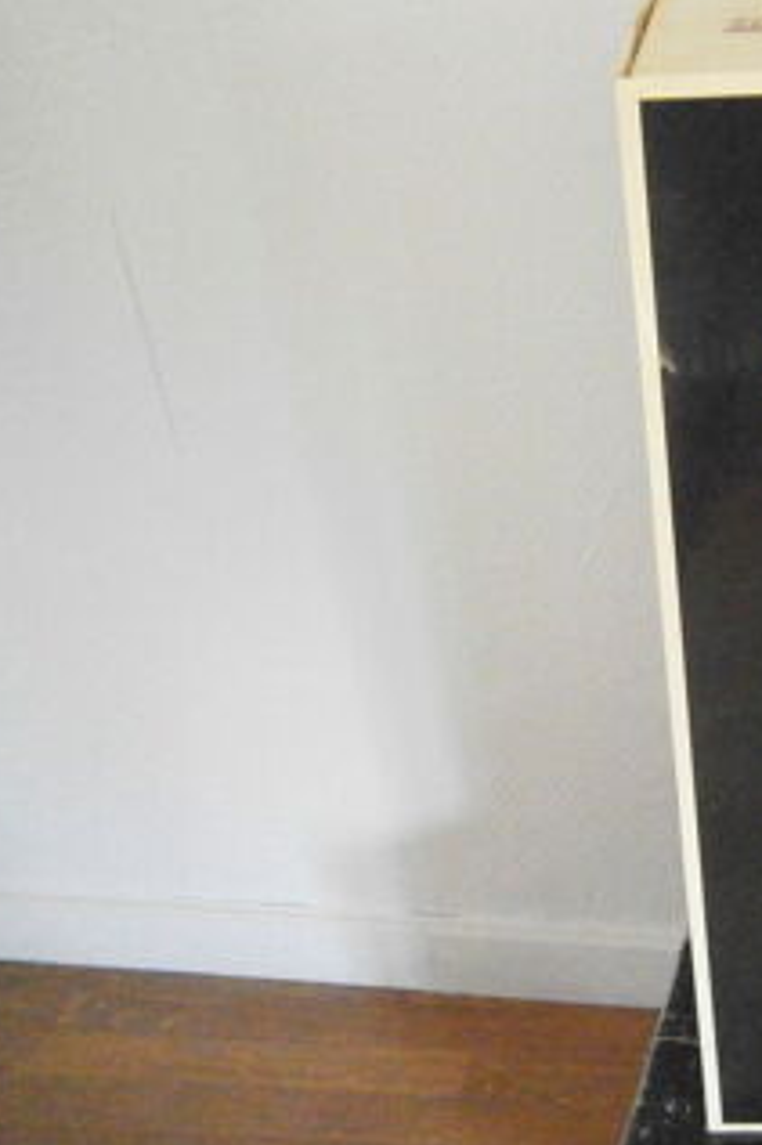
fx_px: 1303
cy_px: 589
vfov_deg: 47.4
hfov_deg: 30.4
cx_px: 751
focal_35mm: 41
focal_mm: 4.7
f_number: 2.8
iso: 1600
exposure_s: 1/80
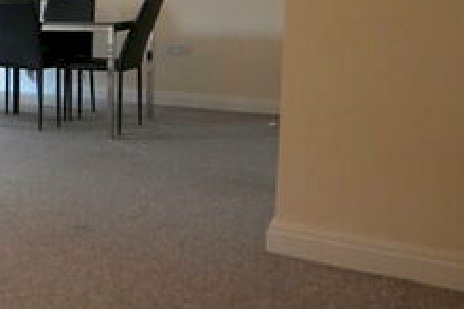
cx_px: -193
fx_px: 619
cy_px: 43
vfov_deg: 27.3
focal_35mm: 48
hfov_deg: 29.4
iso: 1600
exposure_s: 1/80
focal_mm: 10
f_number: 4.5
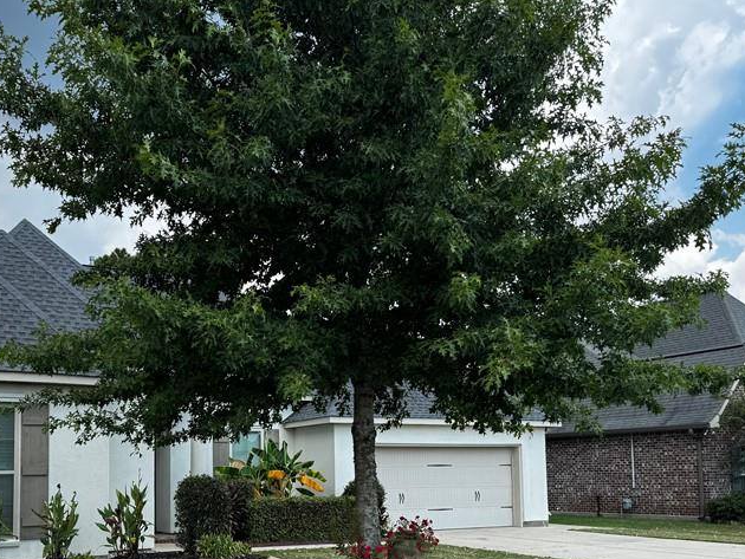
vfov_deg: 36.1
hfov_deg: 47.5
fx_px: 840
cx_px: 287
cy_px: 414
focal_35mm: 39
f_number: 1.78
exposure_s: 1/1923
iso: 80
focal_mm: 6.76
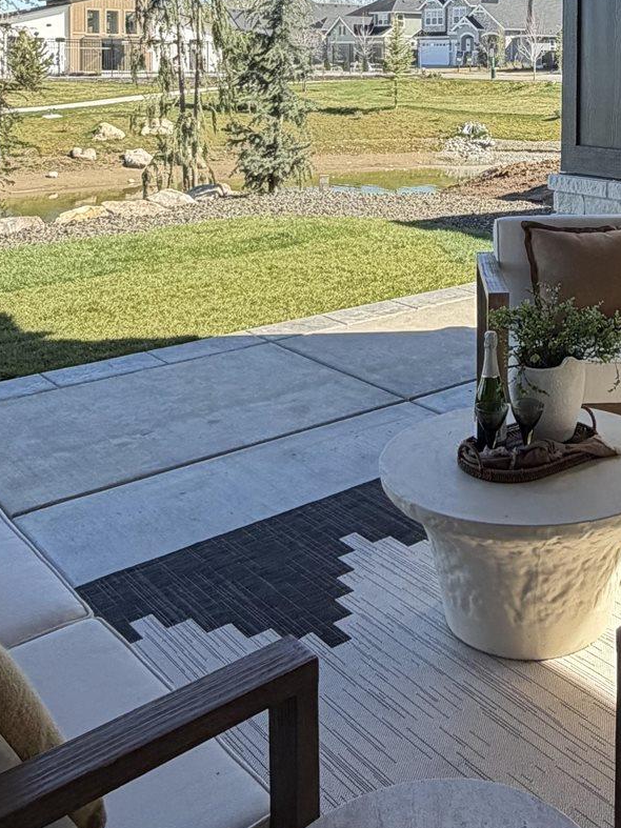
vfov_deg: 42.1
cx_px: 529
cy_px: 86
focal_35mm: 41
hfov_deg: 33.7
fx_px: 981
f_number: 2.2
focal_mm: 2.22
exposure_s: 1/502
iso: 64
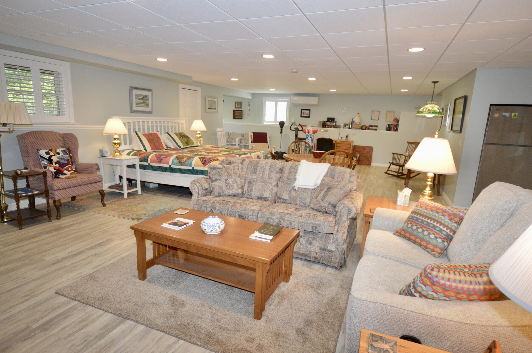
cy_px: 176
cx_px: 266
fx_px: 310
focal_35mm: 21
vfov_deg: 59.4
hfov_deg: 81.3
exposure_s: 1/60
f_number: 4.8
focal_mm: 14
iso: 1250
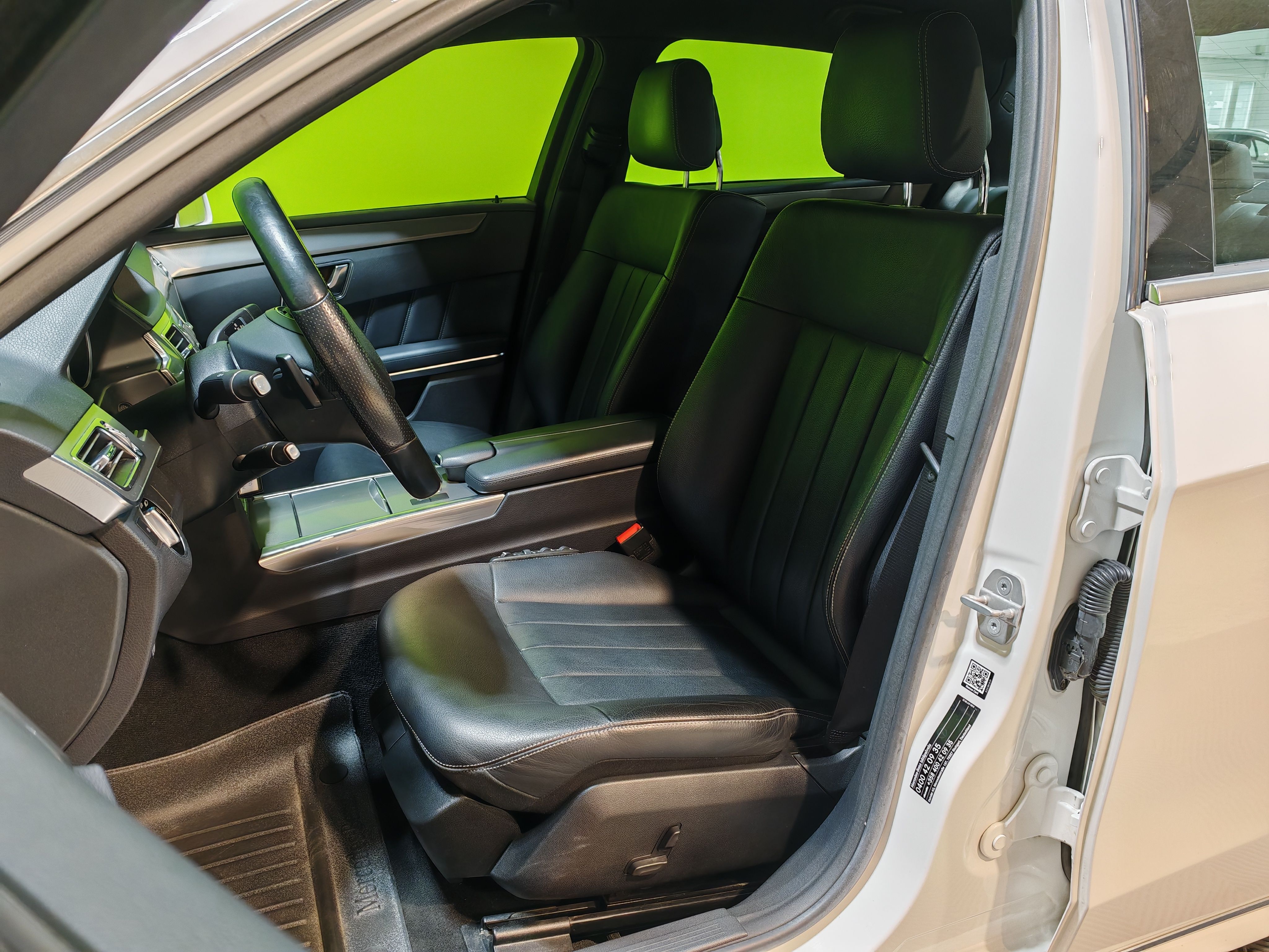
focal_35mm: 27
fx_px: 990
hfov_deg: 65.3
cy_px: 476
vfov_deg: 51.4
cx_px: 634
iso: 80
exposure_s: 1/50
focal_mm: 6.83
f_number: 2
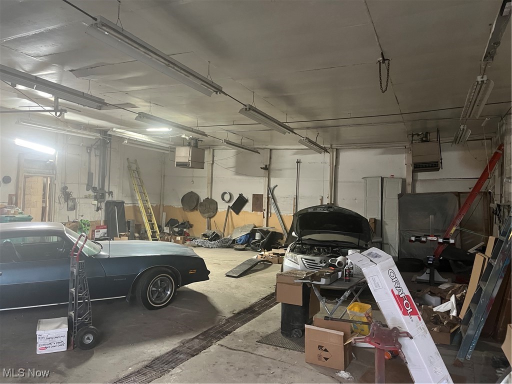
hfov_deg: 67.3
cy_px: 192
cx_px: 256
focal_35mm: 26
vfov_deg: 53.1
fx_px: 385
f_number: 1.6
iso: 500
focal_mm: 5.1
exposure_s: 1/40
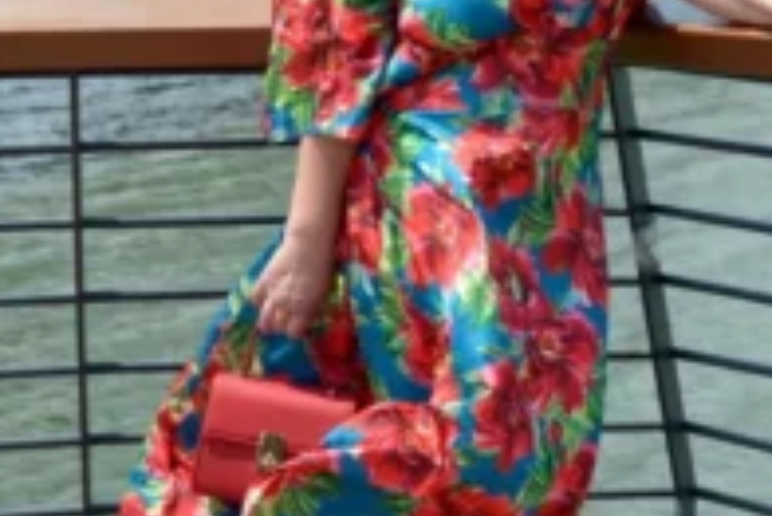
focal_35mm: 117
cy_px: 232
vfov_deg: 11.7
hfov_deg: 17.5
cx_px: 437
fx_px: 2511
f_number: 4.2
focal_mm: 34
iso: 400
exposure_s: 1/4000
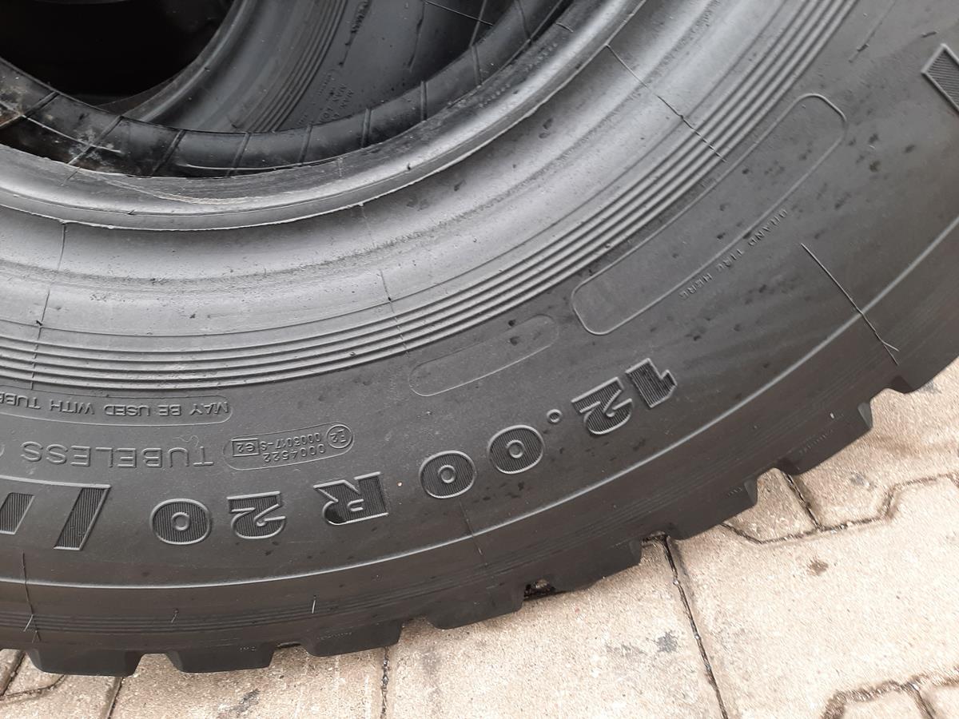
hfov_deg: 67.3
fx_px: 720
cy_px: 360
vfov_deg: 53.1
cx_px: 480
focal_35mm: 26
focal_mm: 3.93
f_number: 1.7
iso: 40
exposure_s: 1/50
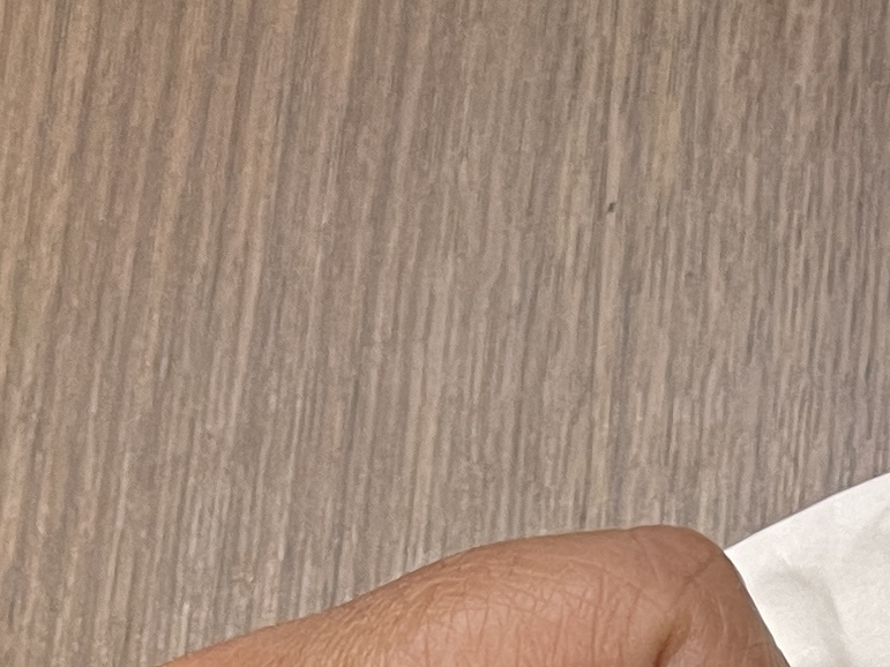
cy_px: 1707
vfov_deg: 9.5
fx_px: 3496
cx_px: 942
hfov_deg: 14.2
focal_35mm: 136
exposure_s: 1/60
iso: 100
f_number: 1.6
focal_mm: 5.1
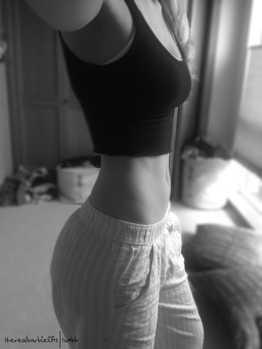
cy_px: 174
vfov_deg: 55.4
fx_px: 333
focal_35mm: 33
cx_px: 131
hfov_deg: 42.9
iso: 50
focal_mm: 4.12
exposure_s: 1/24
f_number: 2.4
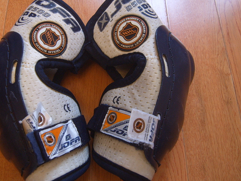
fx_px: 320
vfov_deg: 31.5
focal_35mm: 46
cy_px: 77
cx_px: 93
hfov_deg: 41.0
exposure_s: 1/15
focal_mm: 5.8
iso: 100
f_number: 2.8
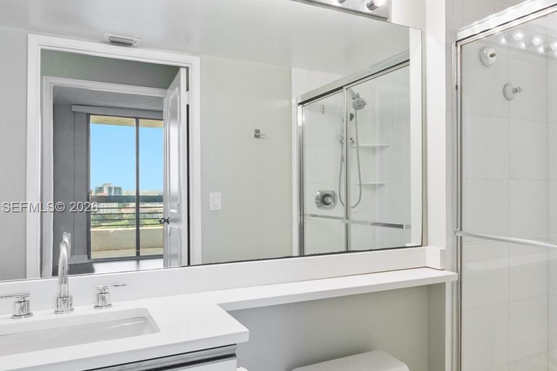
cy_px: 208
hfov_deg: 62.1
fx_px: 449
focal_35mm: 29
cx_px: 372
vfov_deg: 44.9
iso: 500
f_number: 8
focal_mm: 12
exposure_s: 1/20
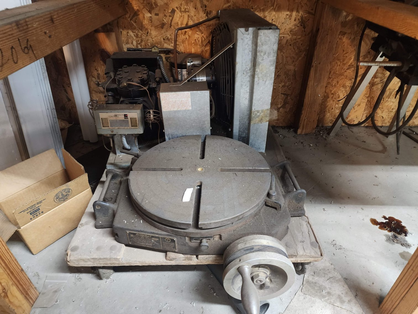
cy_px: 157
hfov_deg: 73.9
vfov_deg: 58.9
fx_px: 278
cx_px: 209
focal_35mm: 23
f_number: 1.8
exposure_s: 1/24
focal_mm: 6.4
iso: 640
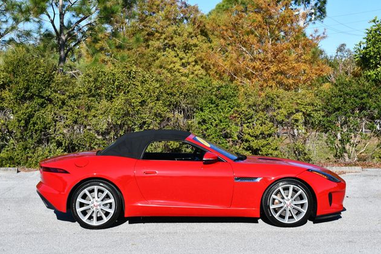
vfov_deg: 18.7
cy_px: 125
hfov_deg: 27.7
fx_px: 772
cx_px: 189
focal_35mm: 73
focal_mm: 36
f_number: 8
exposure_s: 1/250
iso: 100
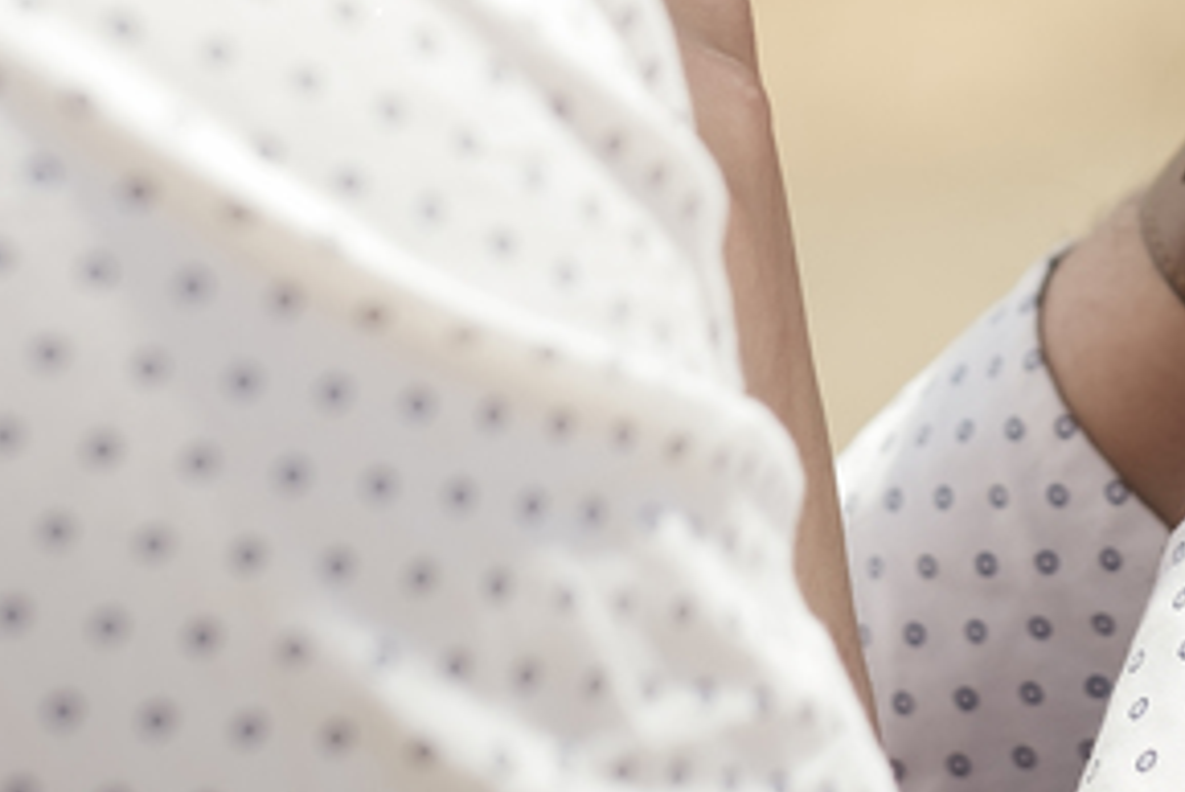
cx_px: 1021
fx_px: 11493
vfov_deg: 3.9
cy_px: -427
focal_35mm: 349
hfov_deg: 5.9
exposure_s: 1/1250
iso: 100
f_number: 3.2
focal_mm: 56
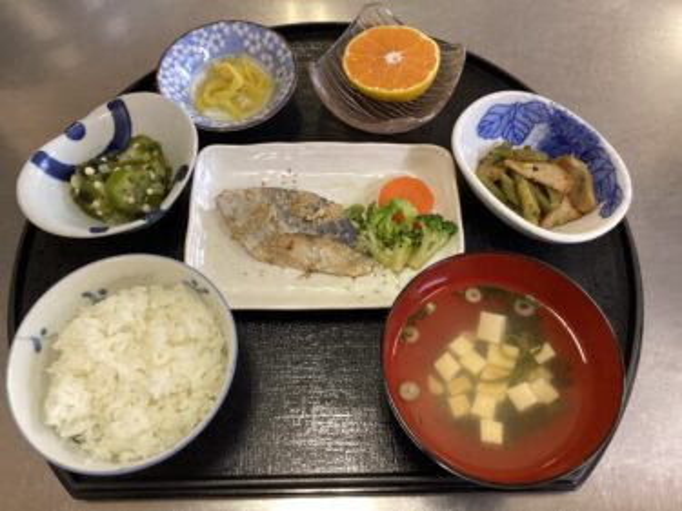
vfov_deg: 45.4
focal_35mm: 31
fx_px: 611
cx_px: 341
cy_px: 256
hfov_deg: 58.4
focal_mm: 3.3
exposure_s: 1/60
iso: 400
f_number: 2.4
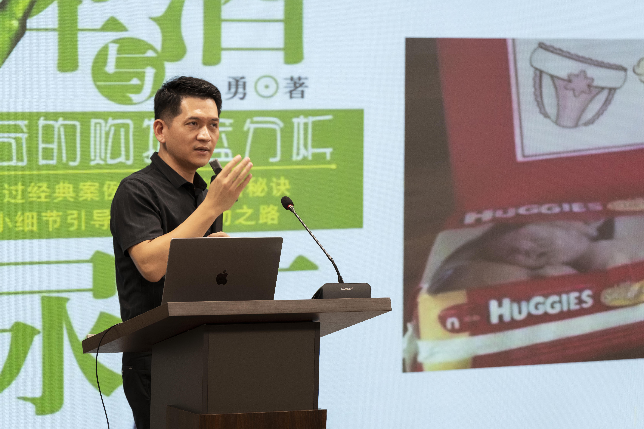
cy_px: 214
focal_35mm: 158
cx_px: 322
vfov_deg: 8.7
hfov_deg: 13.0
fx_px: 2826
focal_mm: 158
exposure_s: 1/100
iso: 400
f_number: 4
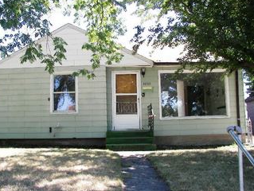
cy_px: 95
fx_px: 286
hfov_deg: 47.8
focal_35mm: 39
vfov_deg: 36.9
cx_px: 117
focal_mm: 6
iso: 50
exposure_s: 1/125
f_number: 2.8
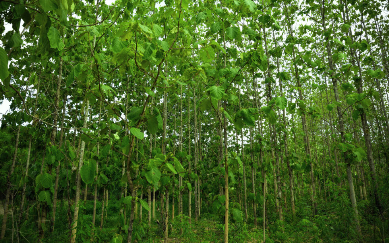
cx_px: 195
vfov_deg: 49.2
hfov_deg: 72.5
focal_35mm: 25
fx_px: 265
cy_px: 111
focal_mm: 24
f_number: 7.1
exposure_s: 1/200
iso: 200
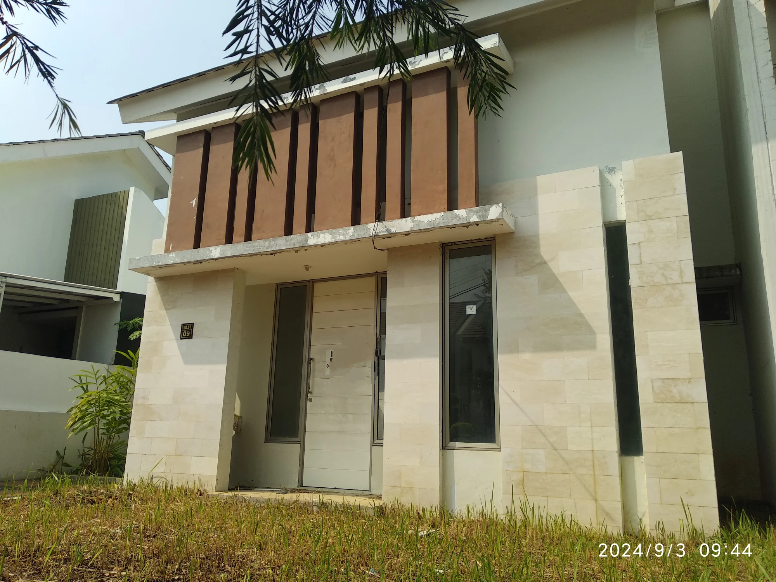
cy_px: 291
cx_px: 388
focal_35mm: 26
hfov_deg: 67.3
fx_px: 583
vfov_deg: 53.1
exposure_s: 1/1111
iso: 100
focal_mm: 3.81
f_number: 2.2
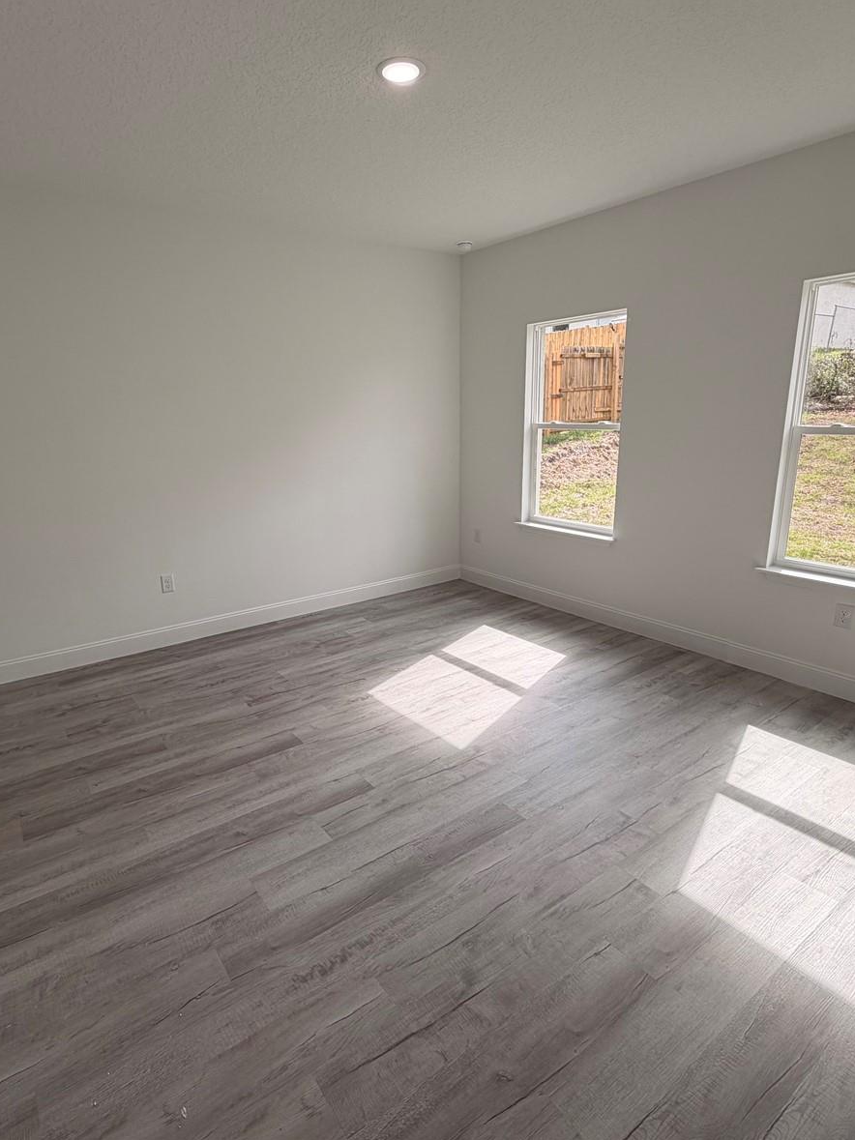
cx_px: 395
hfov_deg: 68.6
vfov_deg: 84.7
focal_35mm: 19
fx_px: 626
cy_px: 564
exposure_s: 1/120
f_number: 2.2
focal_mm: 2.22
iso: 25
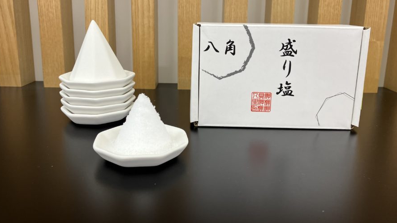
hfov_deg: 62.6
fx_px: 326
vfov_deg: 37.5
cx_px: 197
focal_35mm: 31
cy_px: 84
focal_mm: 3.99
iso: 80
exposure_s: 1/100
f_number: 1.8
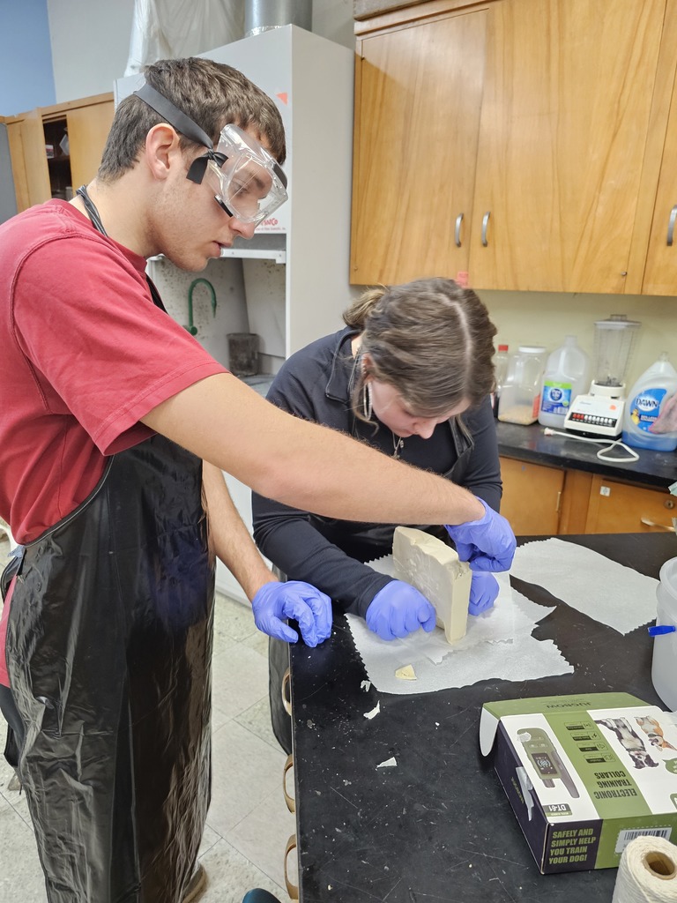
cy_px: 452
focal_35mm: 23
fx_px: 600
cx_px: 338
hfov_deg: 58.9
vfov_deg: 73.9
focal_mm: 6.3
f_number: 1.7
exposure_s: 1/60
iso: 640
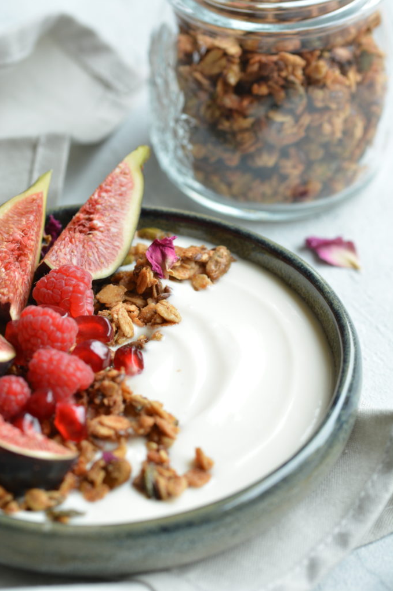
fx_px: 2597
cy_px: 296
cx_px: 197
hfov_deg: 8.7
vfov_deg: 13.0
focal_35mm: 159
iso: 200
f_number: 5.6
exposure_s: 1/20
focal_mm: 105
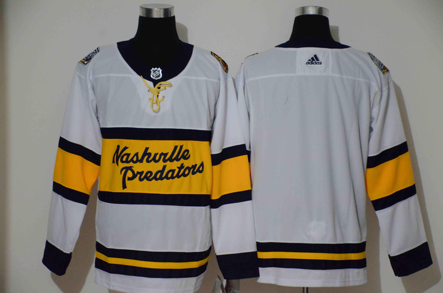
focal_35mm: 105
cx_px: 222
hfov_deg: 19.5
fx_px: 1289
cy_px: 146
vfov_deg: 13.0
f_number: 5
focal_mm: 70
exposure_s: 1/25
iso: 4000
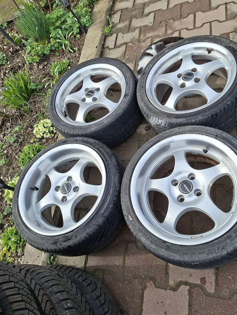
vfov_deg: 67.2
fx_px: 237
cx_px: 129
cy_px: 148
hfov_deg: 53.0
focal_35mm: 26
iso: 50
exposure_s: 1/1111
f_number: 1.8
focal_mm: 5.54
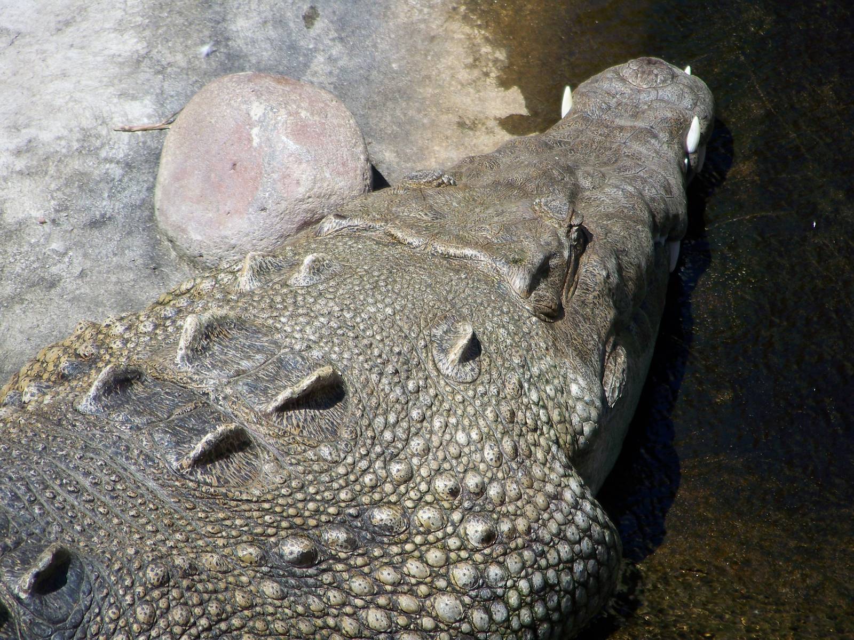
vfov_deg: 3.4
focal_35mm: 432
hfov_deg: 4.6
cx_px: 427
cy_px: 320
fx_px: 10658
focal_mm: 70.2
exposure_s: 1/320
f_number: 4.8
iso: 64
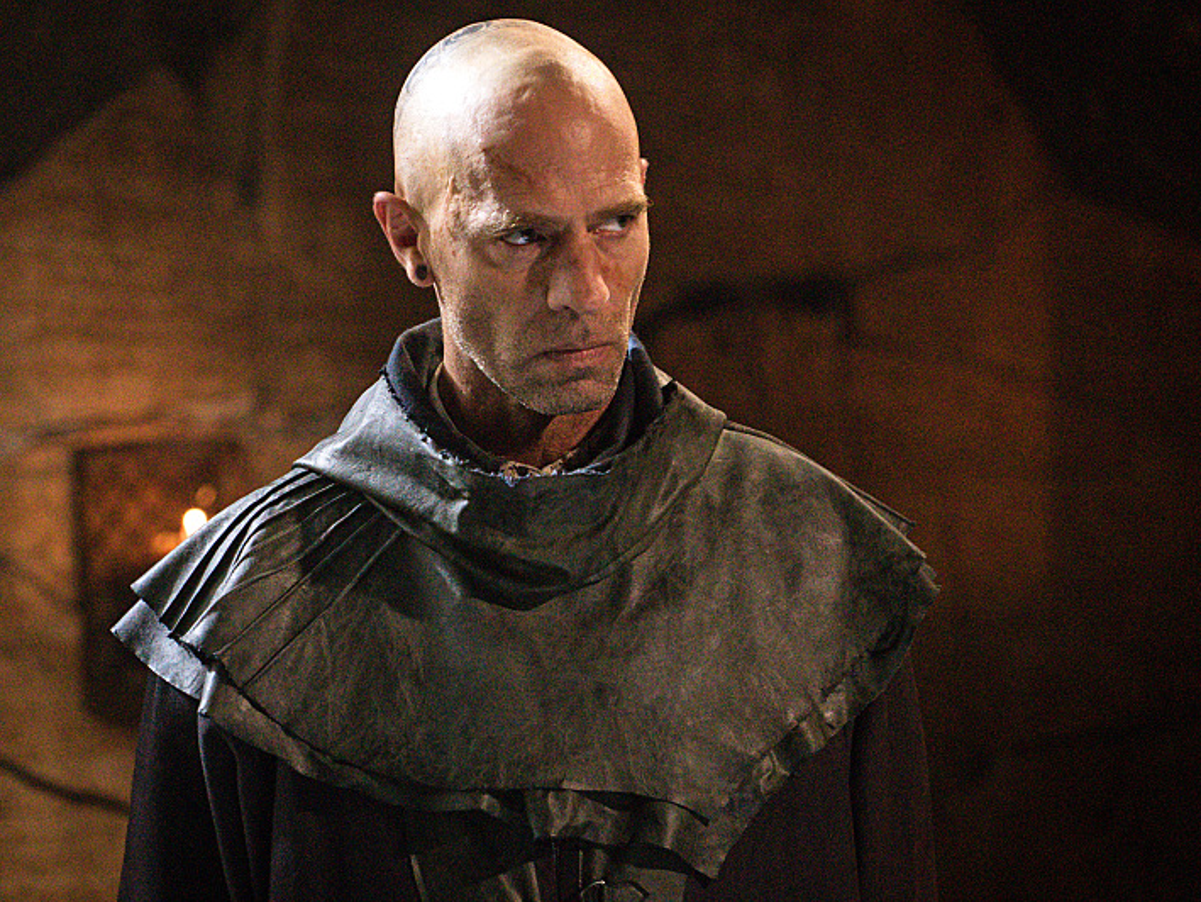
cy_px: 451
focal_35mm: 217
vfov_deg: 6.8
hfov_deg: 9.1
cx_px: 589
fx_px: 7530
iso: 12800
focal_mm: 200
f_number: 5
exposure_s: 1/125
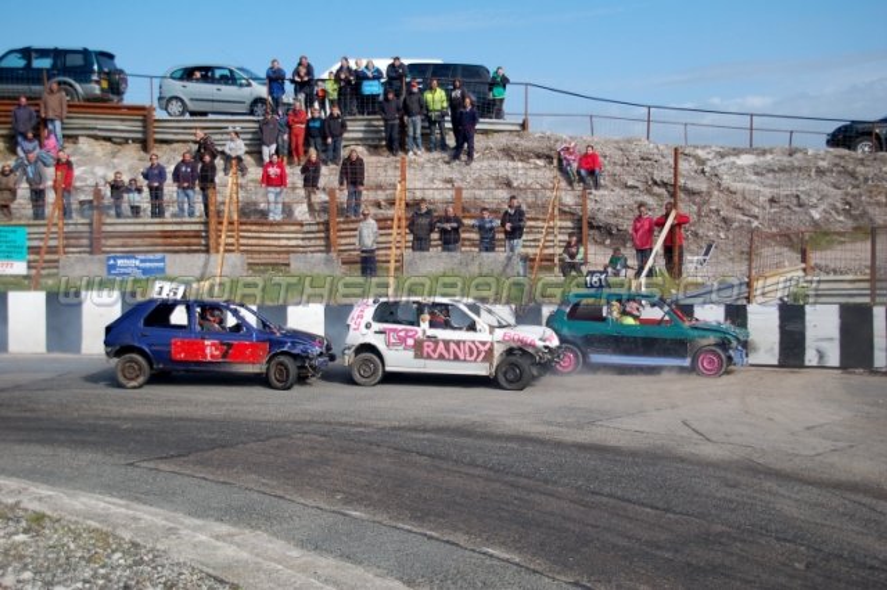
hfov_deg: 42.3
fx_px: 1145
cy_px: 295
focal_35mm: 46
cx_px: 444
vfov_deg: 28.9
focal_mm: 31
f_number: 4.5
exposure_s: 1/1250
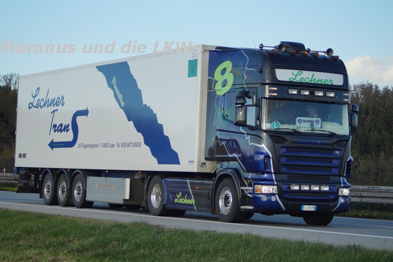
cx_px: 196
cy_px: 131
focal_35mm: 112
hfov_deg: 18.2
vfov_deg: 12.2
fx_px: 1228
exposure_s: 1/2000
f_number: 4.5
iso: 500
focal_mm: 75
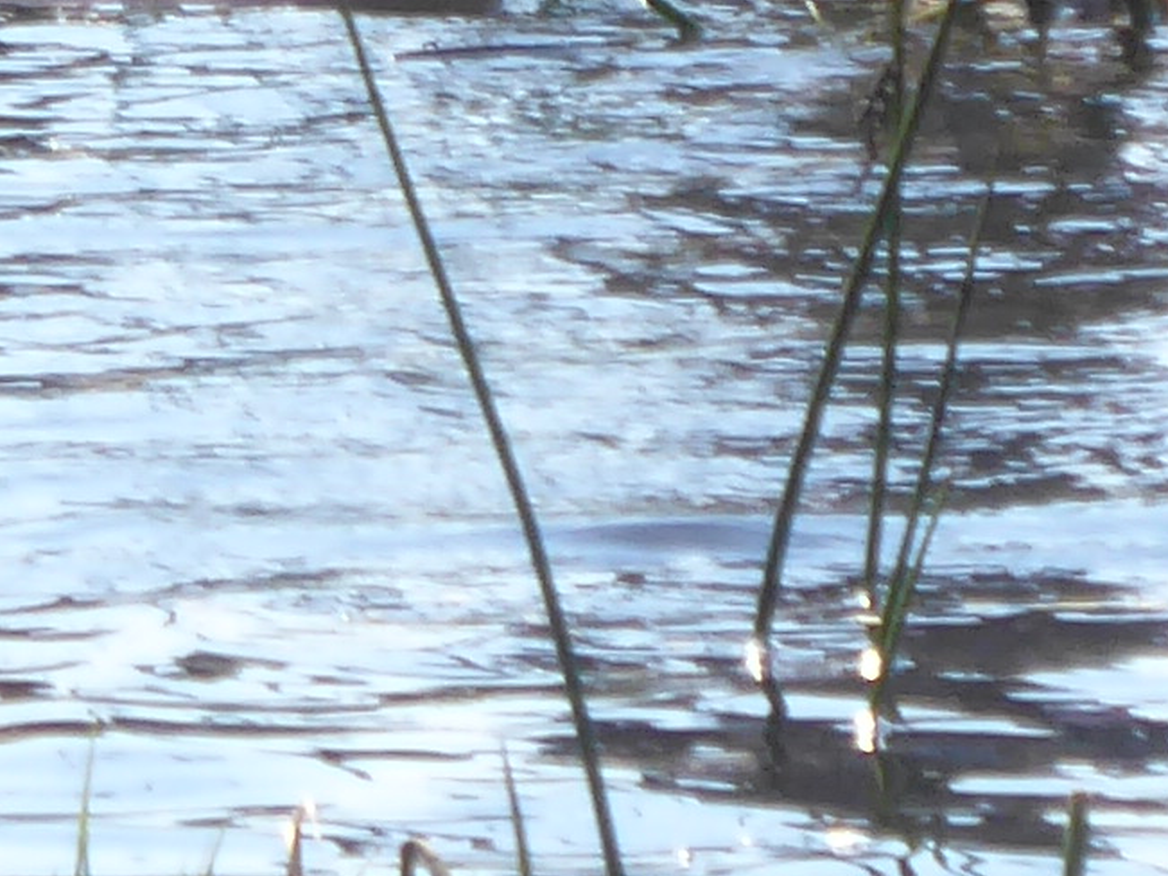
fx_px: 53268
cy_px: -1285
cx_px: -990
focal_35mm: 1579
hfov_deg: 1.3
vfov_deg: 0.9
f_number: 5.6
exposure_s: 1/160
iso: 80
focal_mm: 41.4
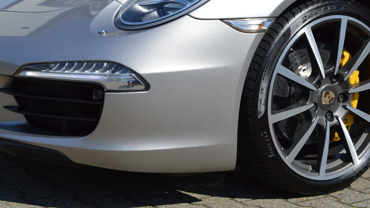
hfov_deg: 24.7
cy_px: 70
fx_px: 844
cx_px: 212
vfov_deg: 14.0
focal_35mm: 86
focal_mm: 46
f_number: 9
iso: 100
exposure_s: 1/320
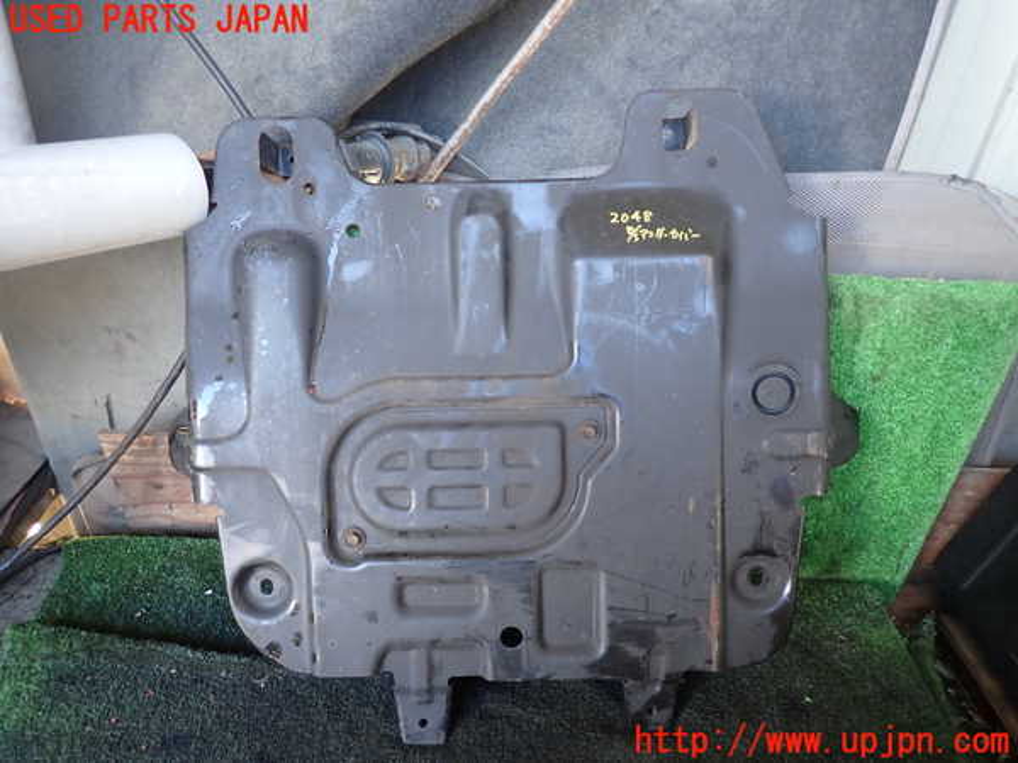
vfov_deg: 54.9
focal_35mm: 25
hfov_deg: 69.4
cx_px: 509
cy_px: 382
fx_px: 735
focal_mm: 4.5
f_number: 2
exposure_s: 1/40
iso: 200
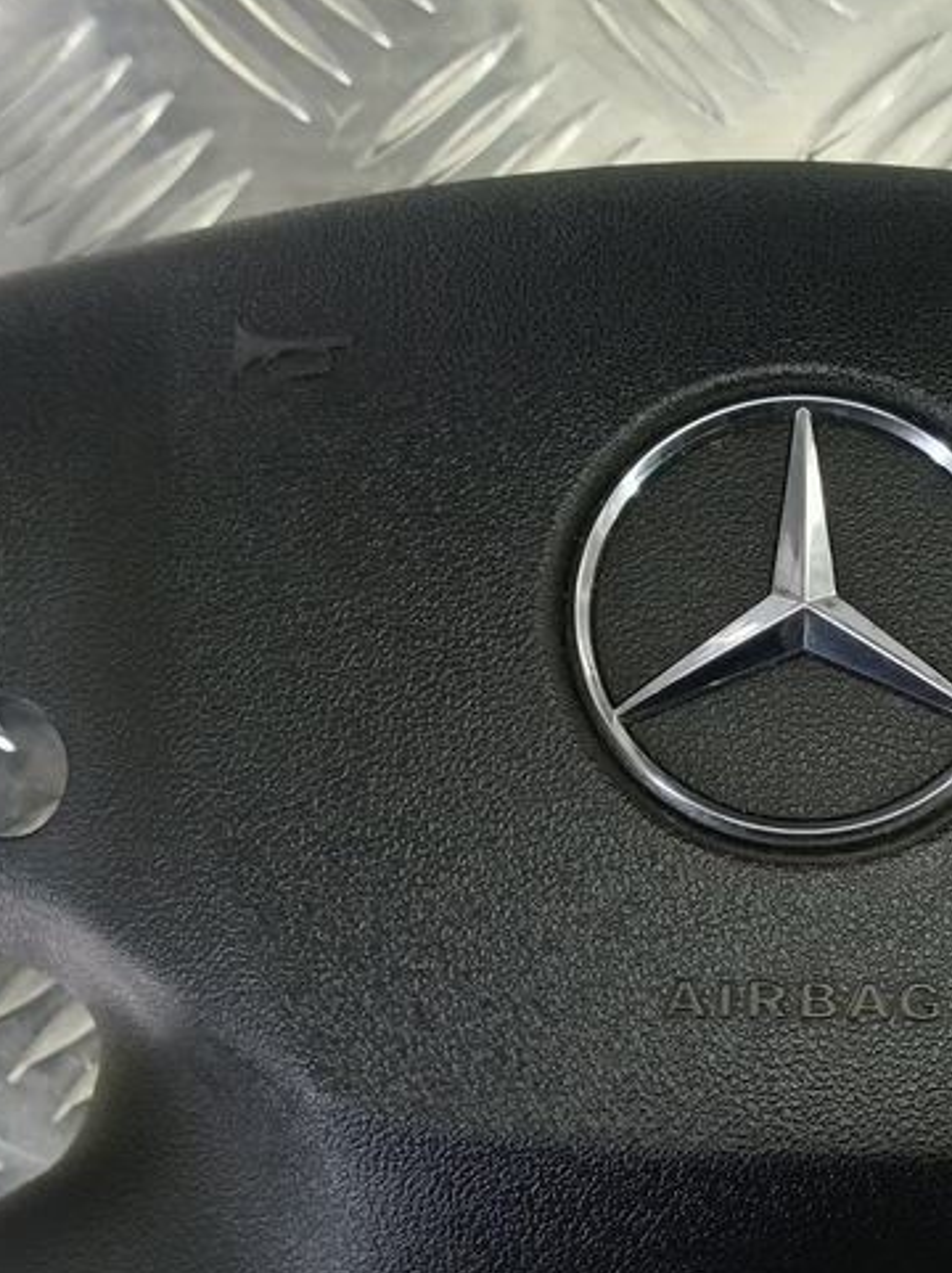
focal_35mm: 49
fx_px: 1799
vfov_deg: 38.0
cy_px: 942
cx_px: 746
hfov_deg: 29.1
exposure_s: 1/50
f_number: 1.6
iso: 183
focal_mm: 4.11
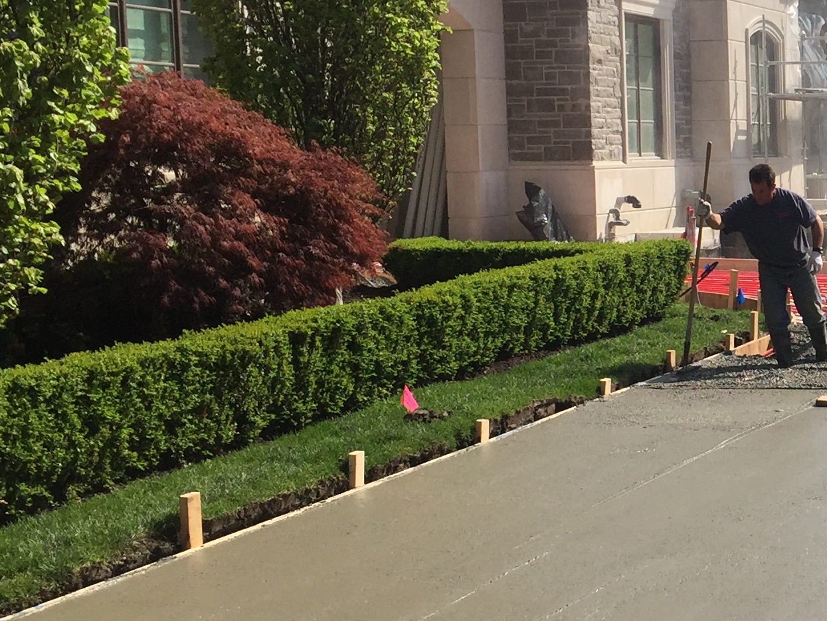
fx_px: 1816
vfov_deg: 19.4
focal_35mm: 76
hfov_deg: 24.2
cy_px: 332
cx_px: 877
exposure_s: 1/2326
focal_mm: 4.15
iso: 32
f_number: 2.2
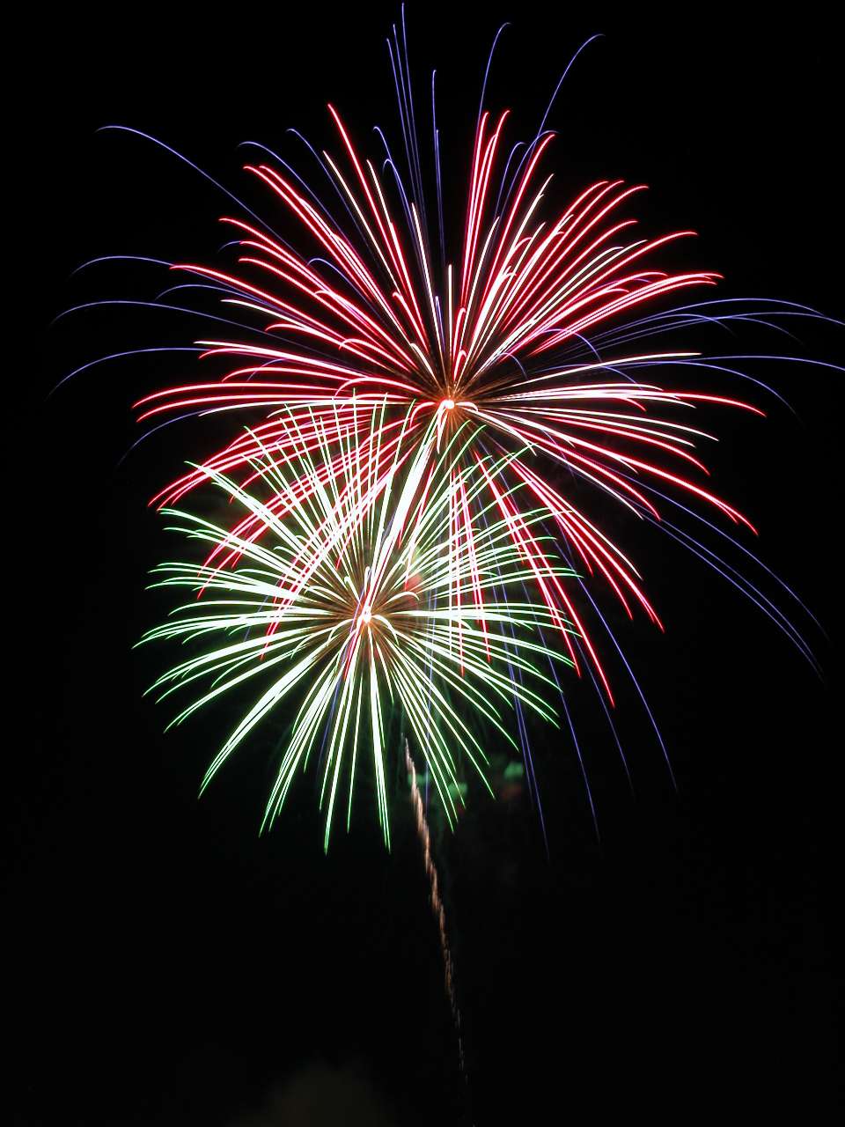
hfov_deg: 40.7
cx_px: 422
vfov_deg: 52.6
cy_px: 564
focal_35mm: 35
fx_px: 1139
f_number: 8
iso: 100
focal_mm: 8.9
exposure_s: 6.63
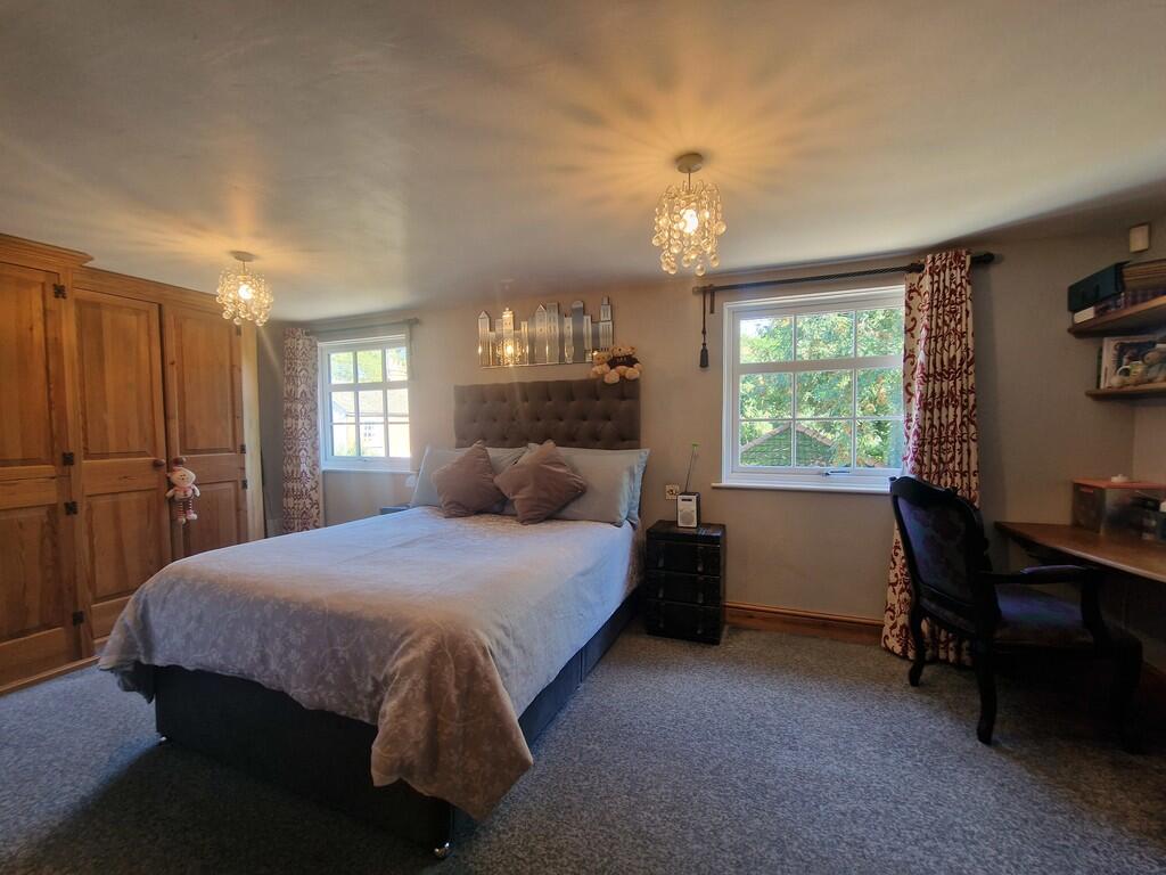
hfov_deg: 106.2
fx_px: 438
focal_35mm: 13
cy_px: 438
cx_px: 583
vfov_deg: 89.9
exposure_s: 1/50
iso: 125
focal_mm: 2.2
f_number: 2.2
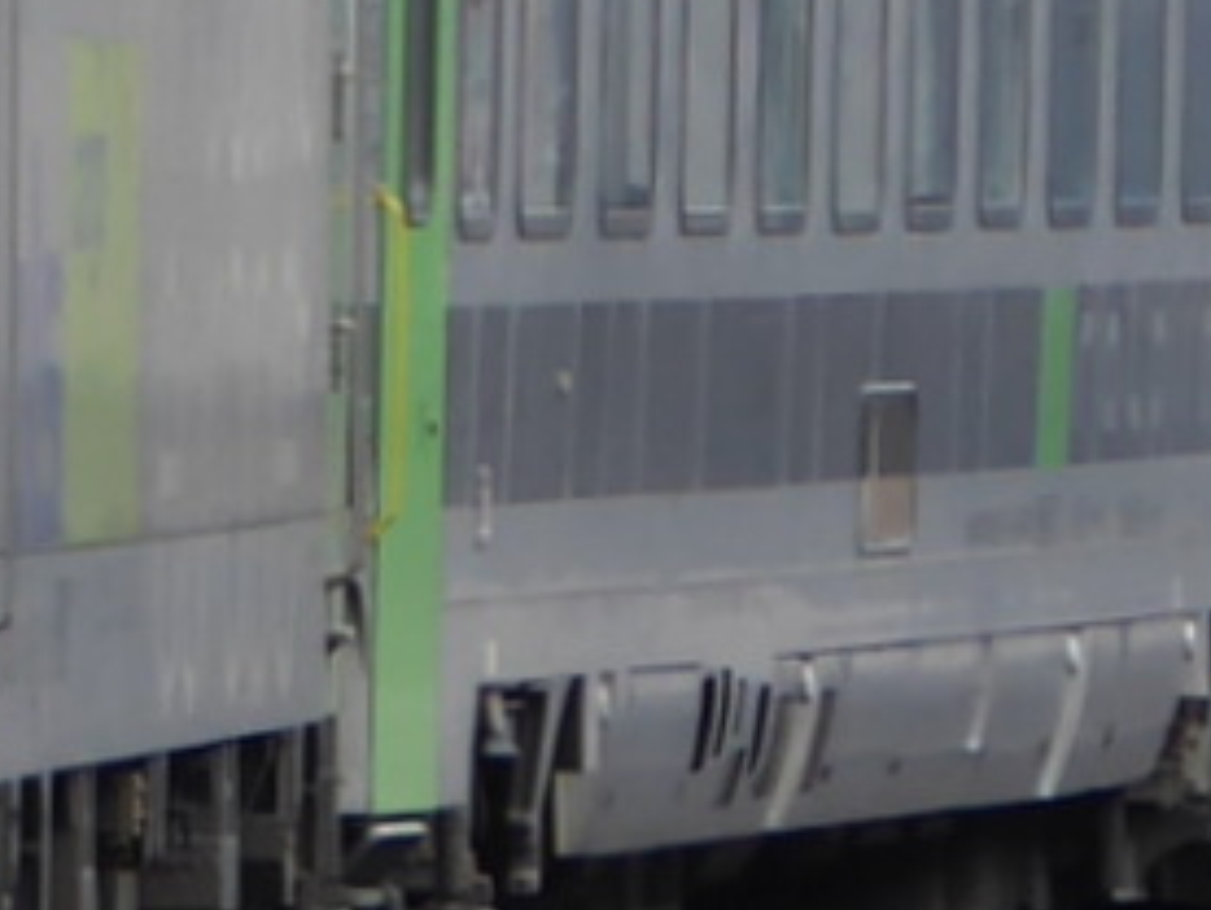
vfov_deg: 1.4
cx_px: -162
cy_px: 18
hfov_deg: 1.9
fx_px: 36049
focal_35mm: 1030
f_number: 5.6
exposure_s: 1/80
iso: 80
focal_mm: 38.4
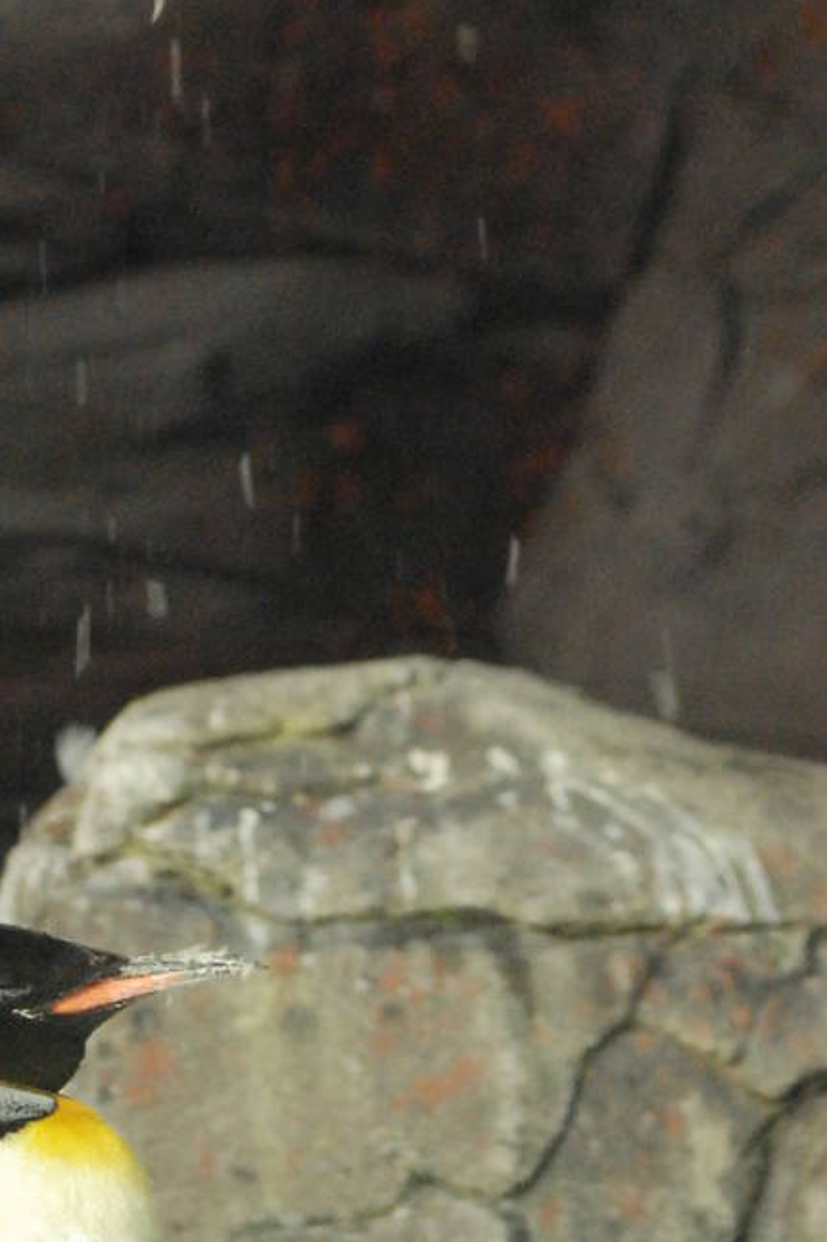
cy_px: 689
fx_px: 15375
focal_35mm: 446
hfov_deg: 3.1
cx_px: -185
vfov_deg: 4.6
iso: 1600
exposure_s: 1/160
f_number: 4
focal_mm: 120
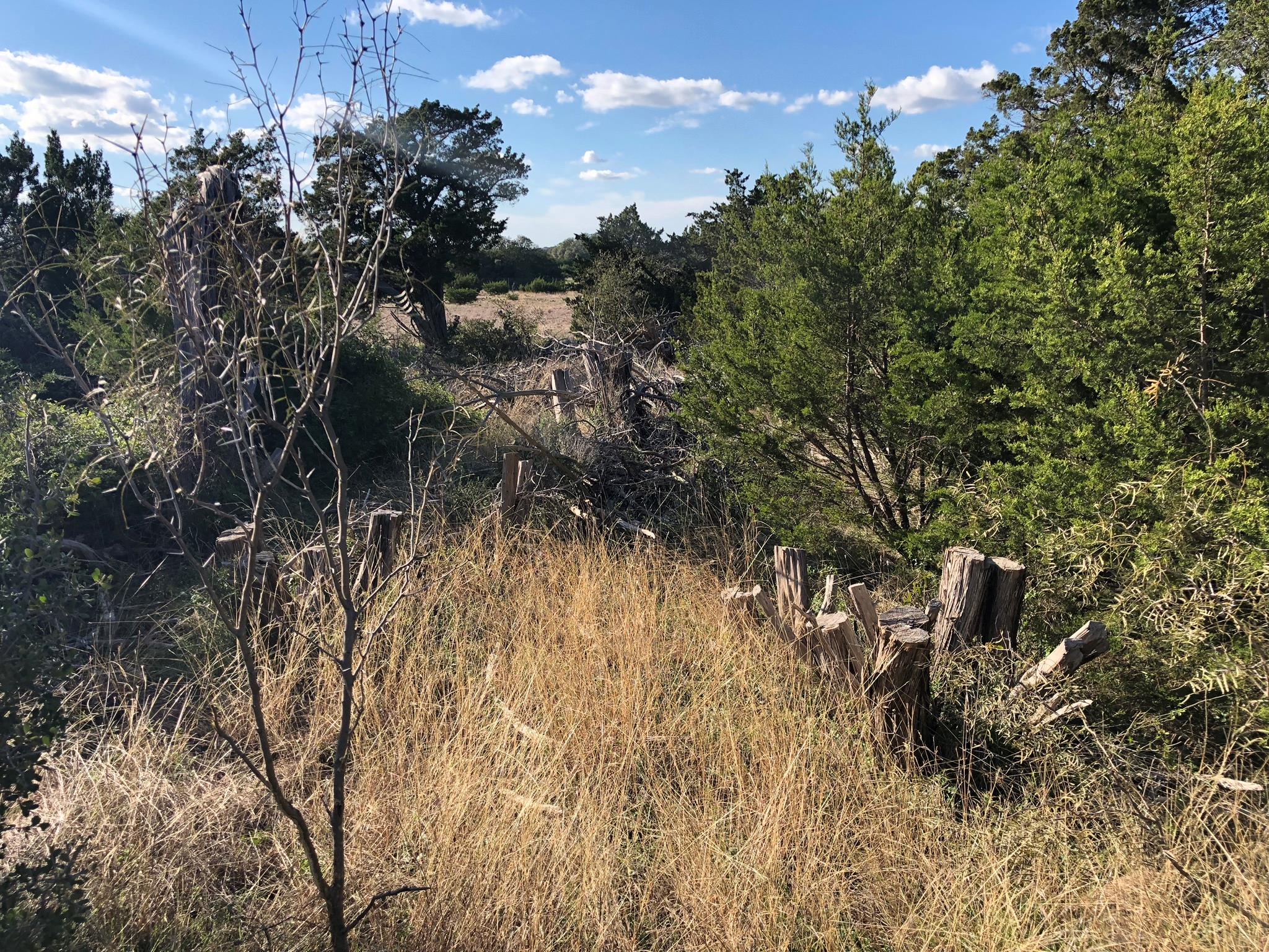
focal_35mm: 28
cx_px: 634
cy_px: 476
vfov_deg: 49.7
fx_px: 1026
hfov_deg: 63.4
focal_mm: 4
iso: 20
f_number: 1.8
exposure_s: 1/917
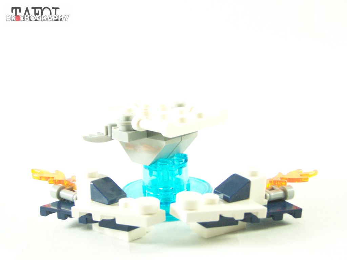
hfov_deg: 29.0
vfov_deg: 21.9
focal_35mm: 67
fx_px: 672
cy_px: 130
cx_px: 174
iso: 400
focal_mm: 11.1
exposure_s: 1/60
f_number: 3.2
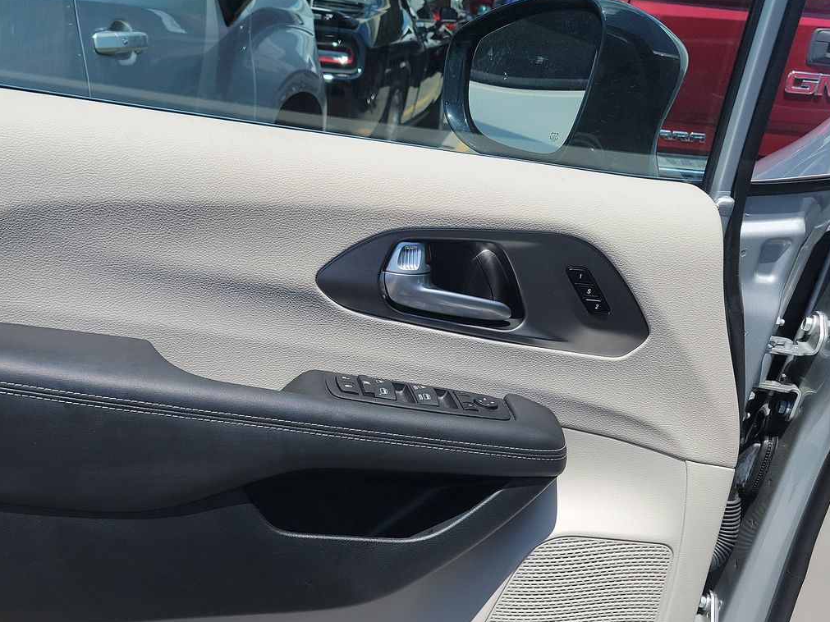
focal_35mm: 38
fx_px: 911
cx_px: 299
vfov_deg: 36.7
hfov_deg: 48.4
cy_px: 473
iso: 50
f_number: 1.8
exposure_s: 1/716
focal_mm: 6.7
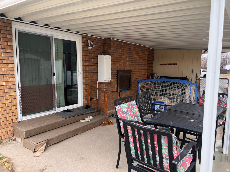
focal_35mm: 26
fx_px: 173
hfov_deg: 67.3
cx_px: 115
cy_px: 86
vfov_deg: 53.1
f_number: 1.5
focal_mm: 5.7
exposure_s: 1/375
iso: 50
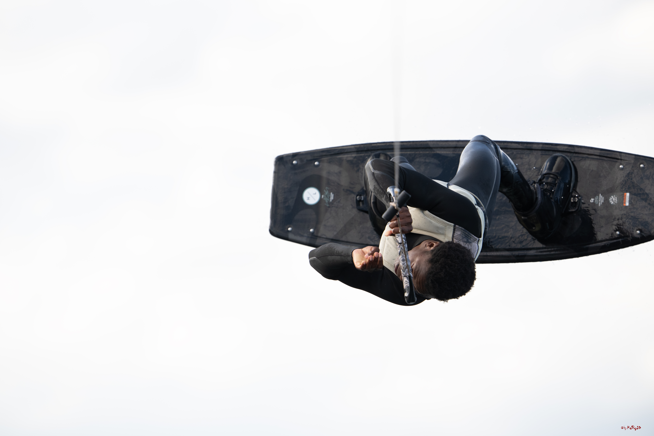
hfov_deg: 5.2
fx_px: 7266
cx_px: 327
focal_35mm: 400
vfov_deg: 3.4
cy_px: 218
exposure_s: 1/2000
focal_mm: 400
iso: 640
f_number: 4.5
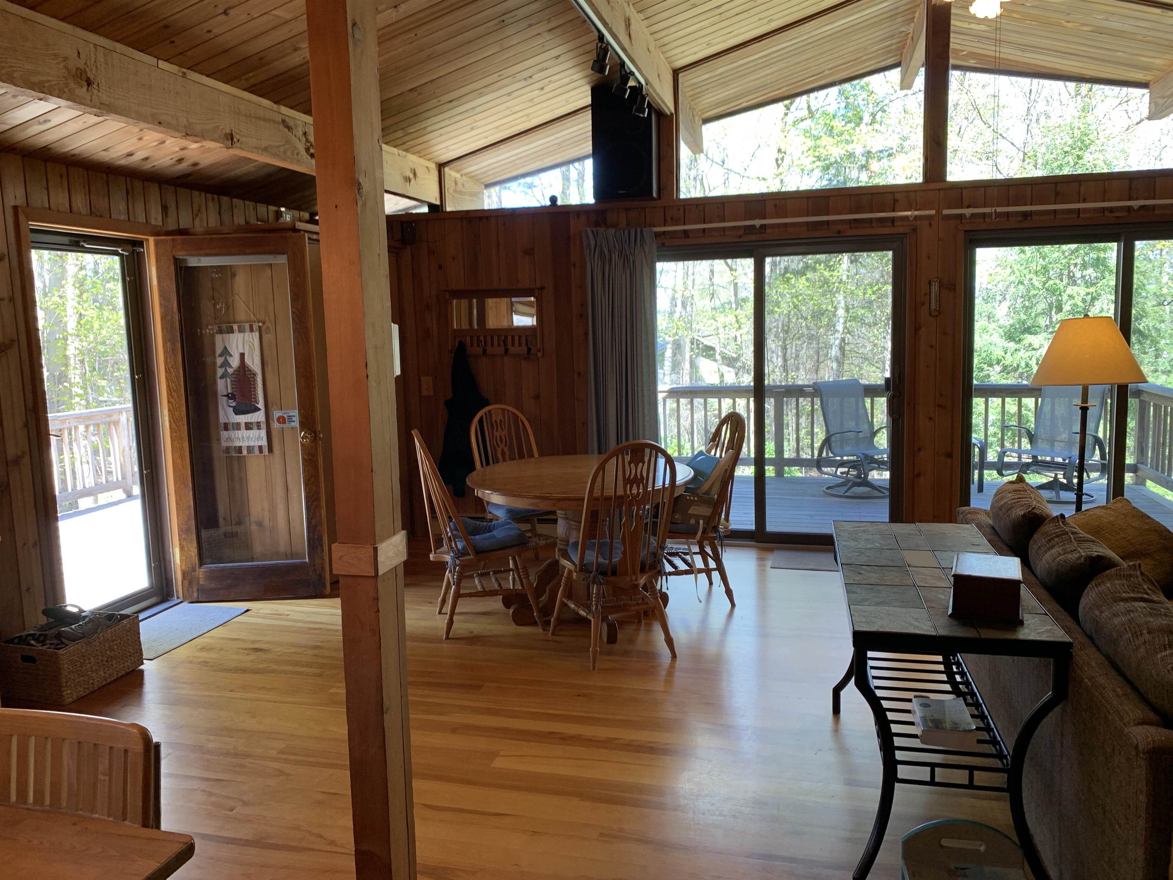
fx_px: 881
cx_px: 586
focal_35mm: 26
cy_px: 440
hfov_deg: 67.3
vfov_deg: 53.1
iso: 50
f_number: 1.8
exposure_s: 1/60
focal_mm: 4.25
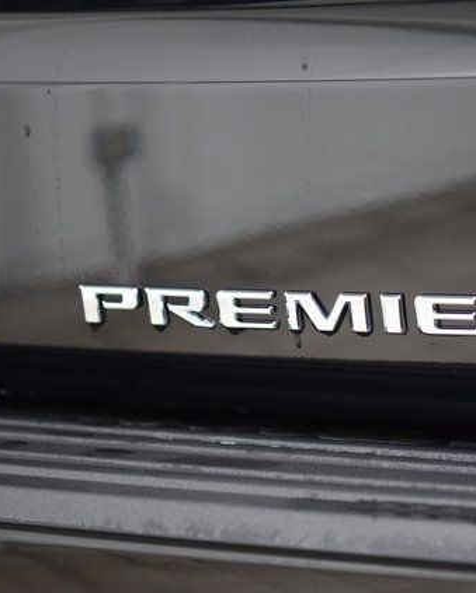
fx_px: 2621
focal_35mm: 149
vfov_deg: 12.9
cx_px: 322
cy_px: 298
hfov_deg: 10.4
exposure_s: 1/25
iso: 1600
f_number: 2.8
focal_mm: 70
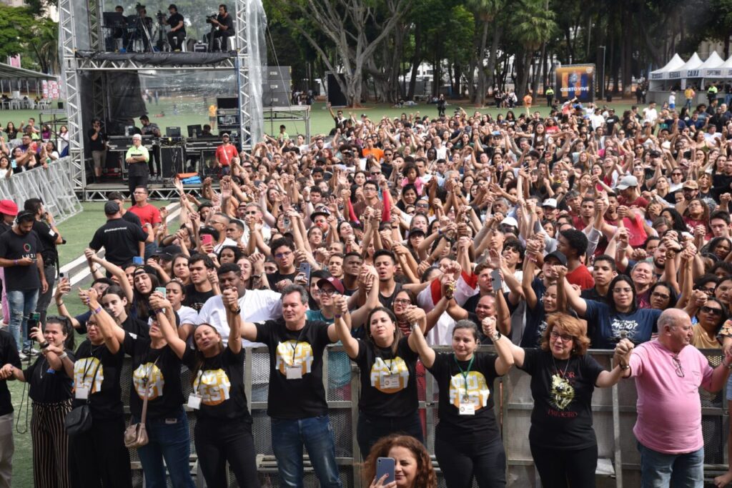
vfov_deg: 23.4
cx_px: 366
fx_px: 1179
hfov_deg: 34.5
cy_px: 244
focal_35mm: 58
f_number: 11
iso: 200
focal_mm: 58
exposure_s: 1/200
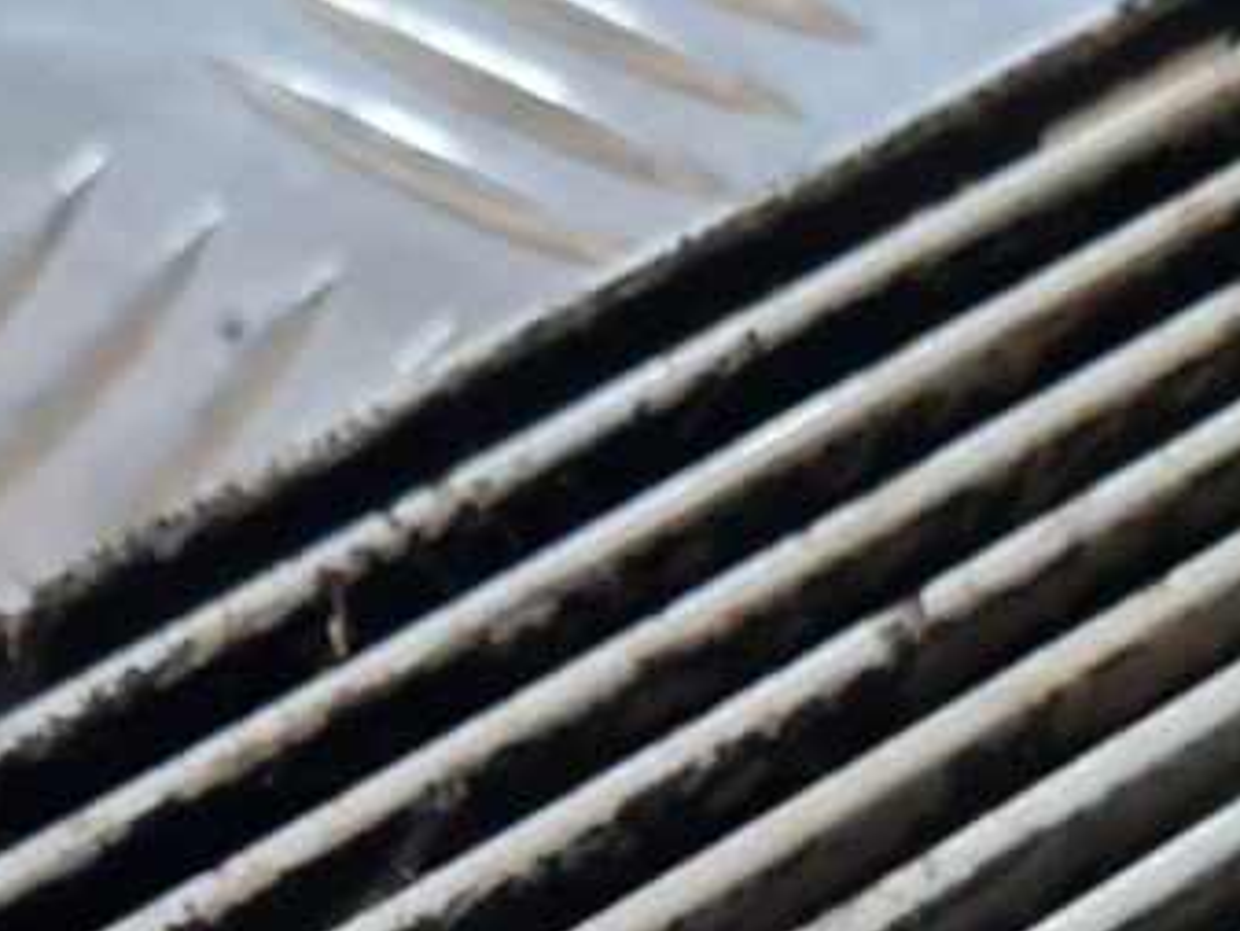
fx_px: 3870
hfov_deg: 18.0
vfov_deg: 12.0
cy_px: 1928
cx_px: 199
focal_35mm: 108
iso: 250
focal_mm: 5.4
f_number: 1.8
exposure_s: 1/100
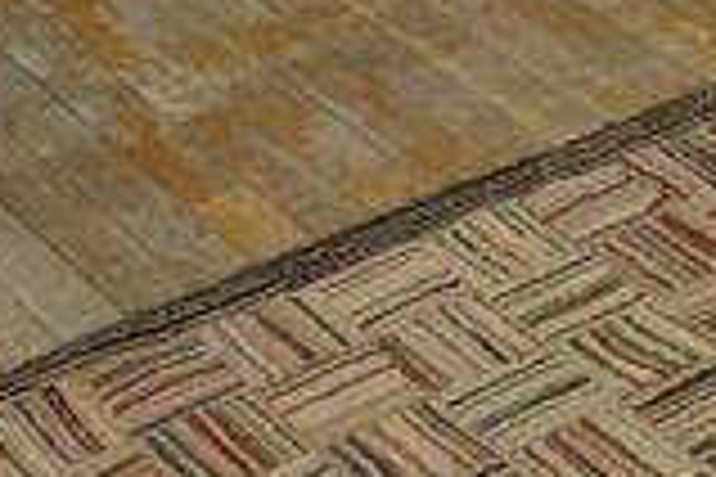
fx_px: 2247
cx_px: 1216
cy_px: 880
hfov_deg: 15.9
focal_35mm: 113
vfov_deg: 11.2
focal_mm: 20
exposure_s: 1/60
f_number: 4
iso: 640
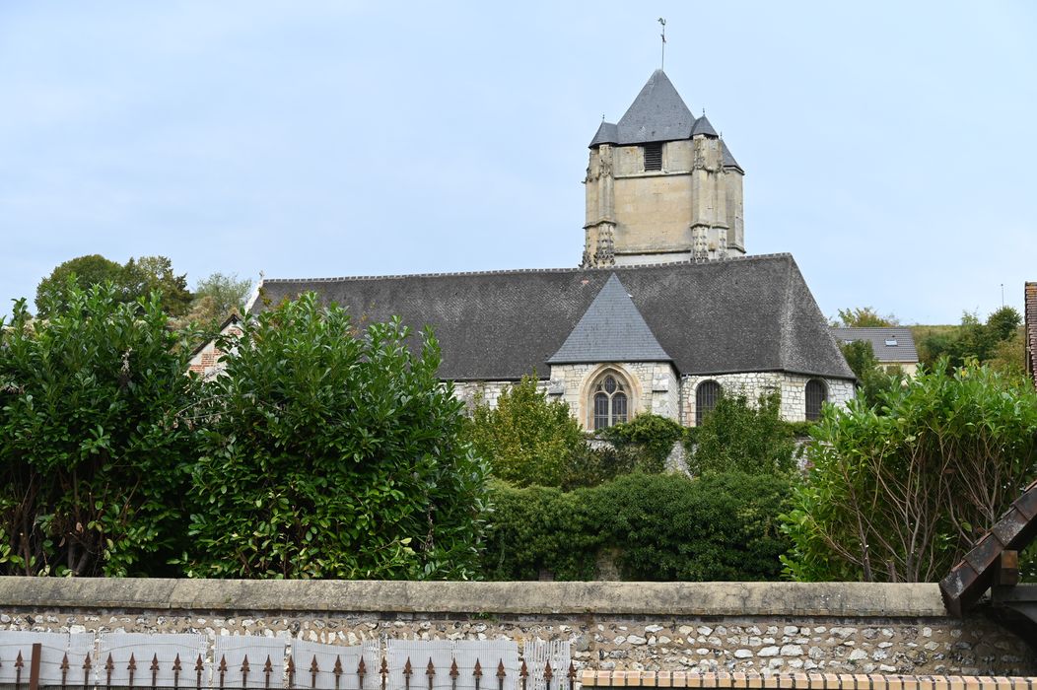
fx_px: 1497
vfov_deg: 26.0
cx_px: 518
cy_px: 345
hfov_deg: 38.2
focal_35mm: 52
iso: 110
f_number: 5.6
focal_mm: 52
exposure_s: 1/250
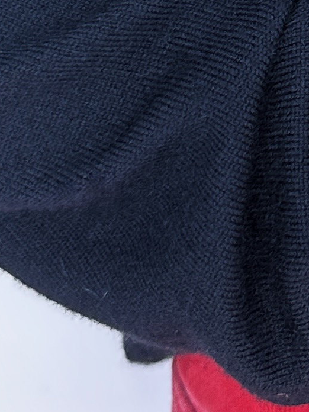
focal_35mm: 139
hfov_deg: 9.9
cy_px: -358
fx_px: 1654
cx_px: 612
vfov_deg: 12.8
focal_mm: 6.86
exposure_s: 1/100
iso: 80
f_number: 1.78
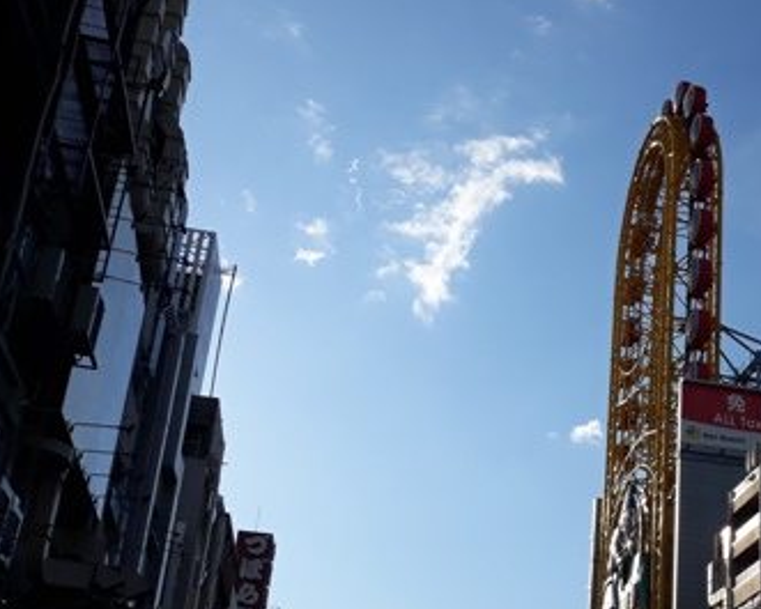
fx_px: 1149
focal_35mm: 51
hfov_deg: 34.4
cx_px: 699
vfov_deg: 29.5
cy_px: 395
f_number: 1.7
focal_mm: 3.71
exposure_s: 1/3279
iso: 40
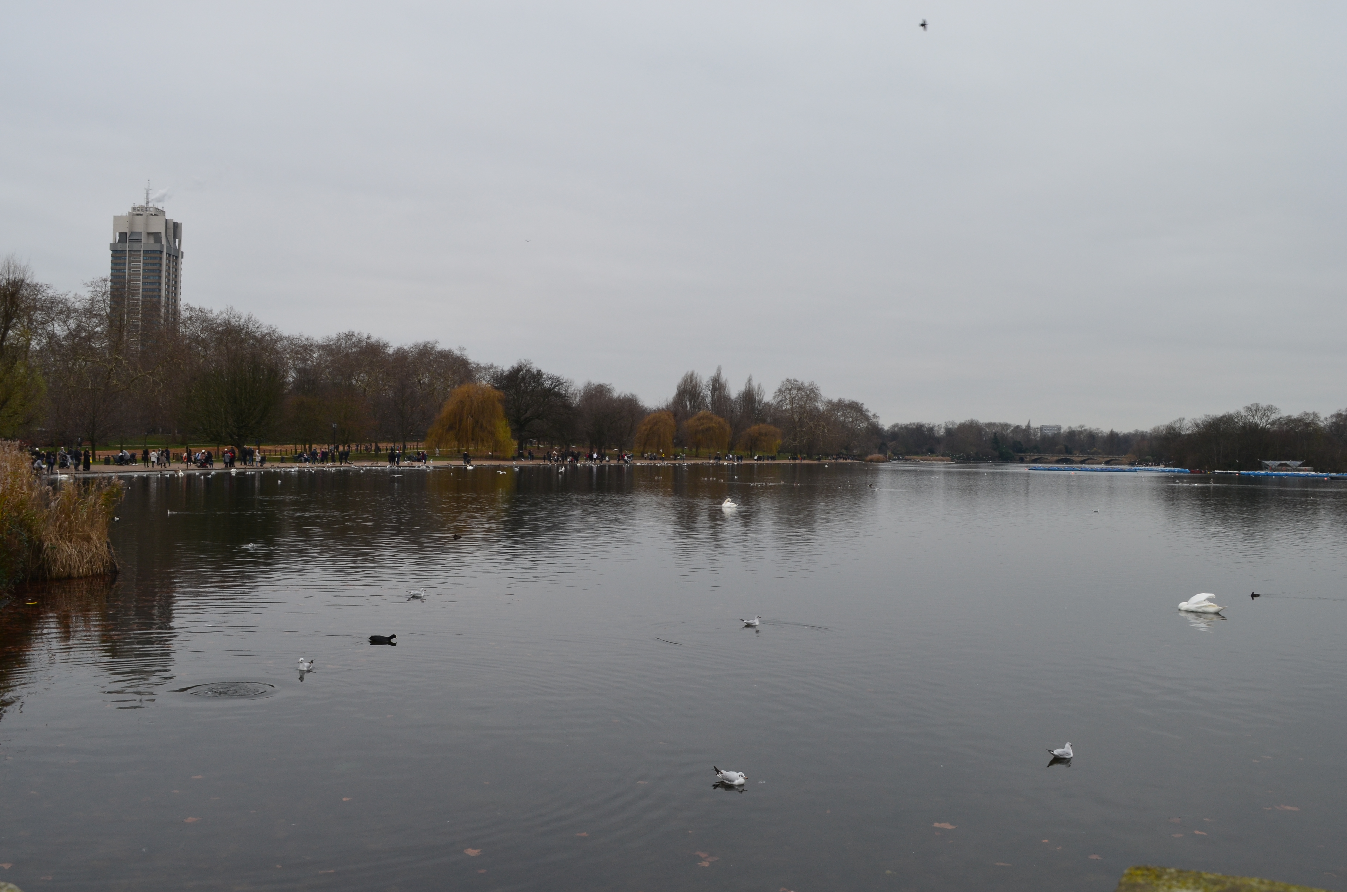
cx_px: 674
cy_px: 446
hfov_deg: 57.3
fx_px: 1232
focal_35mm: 33
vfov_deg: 39.8
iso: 360
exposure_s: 1/60
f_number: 10
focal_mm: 22
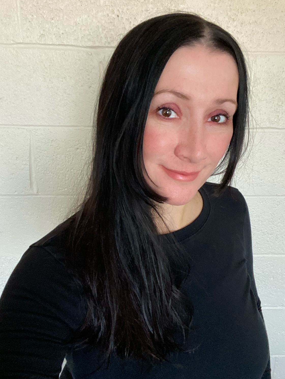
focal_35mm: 31
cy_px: 193
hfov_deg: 45.5
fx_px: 340
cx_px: 139
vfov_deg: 58.3
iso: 400
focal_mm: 2.71
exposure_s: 1/51
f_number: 2.2
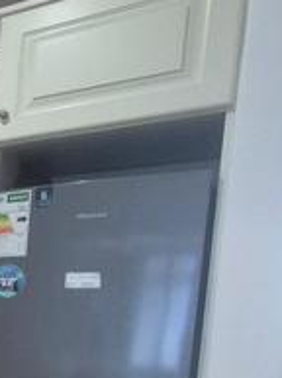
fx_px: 589
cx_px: -304
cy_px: 360
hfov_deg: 17.6
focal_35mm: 54
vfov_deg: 33.2
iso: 400
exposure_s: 1/50
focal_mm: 1.74
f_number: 2.2
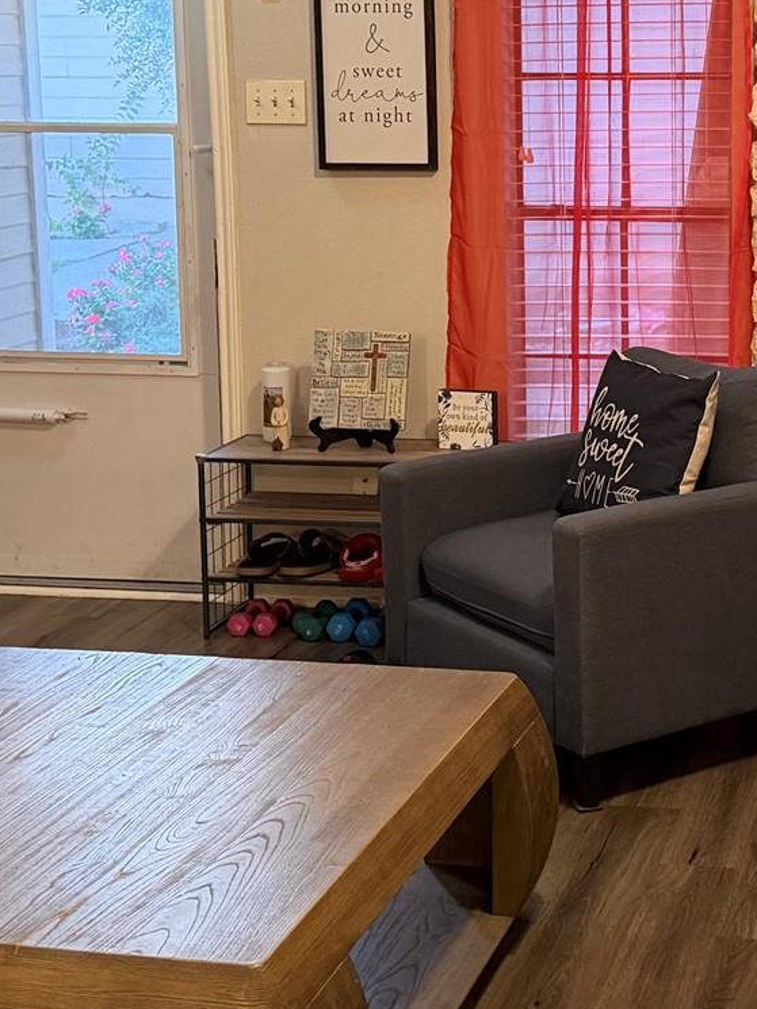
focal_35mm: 66
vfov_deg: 29.2
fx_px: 1924
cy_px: 330
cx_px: 651
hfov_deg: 21.8
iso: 400
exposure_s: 1/60
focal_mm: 6.76
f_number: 1.78
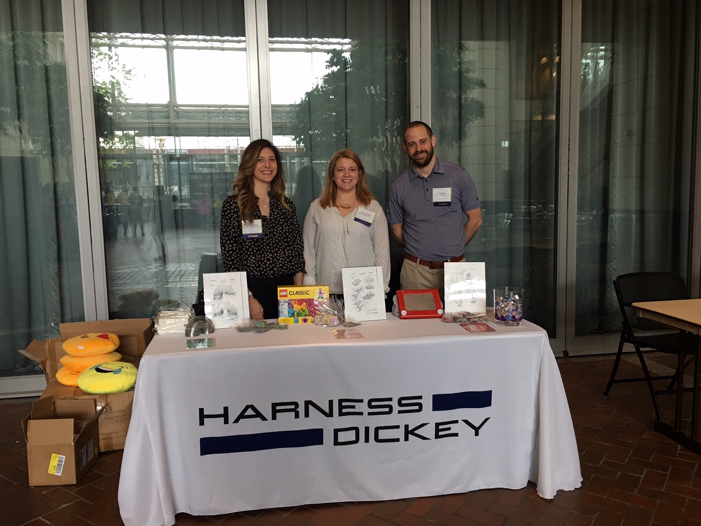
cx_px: 350
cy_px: 263
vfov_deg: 48.2
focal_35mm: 29
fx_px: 587
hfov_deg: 61.7
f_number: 2.2
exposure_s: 1/15
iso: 25
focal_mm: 4.15
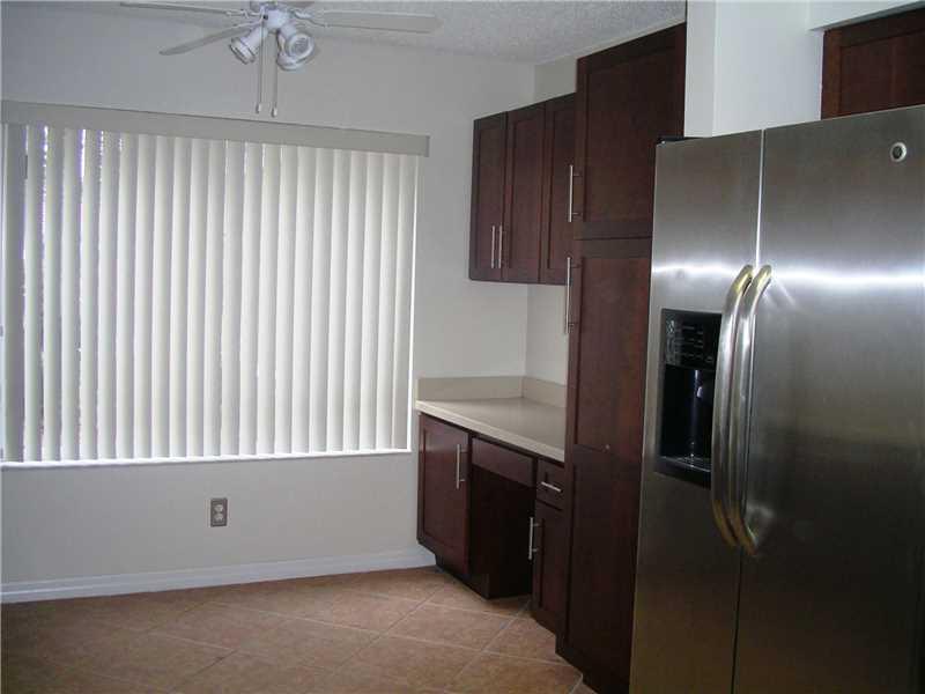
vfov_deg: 38.7
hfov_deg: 50.1
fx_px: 989
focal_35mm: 37
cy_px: 347
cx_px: 462
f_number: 2.8
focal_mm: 5.7
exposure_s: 1/60
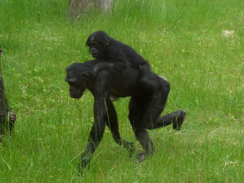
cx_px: 122
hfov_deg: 15.4
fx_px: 902
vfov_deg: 11.6
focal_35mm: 128
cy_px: 92
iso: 200
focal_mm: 16.1
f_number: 4
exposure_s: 1/250
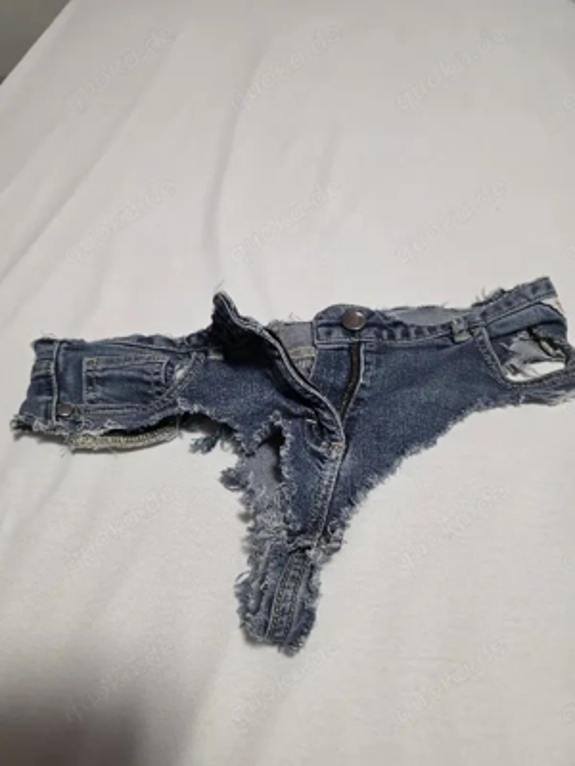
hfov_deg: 58.9
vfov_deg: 73.9
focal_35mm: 23
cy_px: 383
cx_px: 288
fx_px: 509
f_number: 1.7
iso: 640
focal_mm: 6.3
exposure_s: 1/101
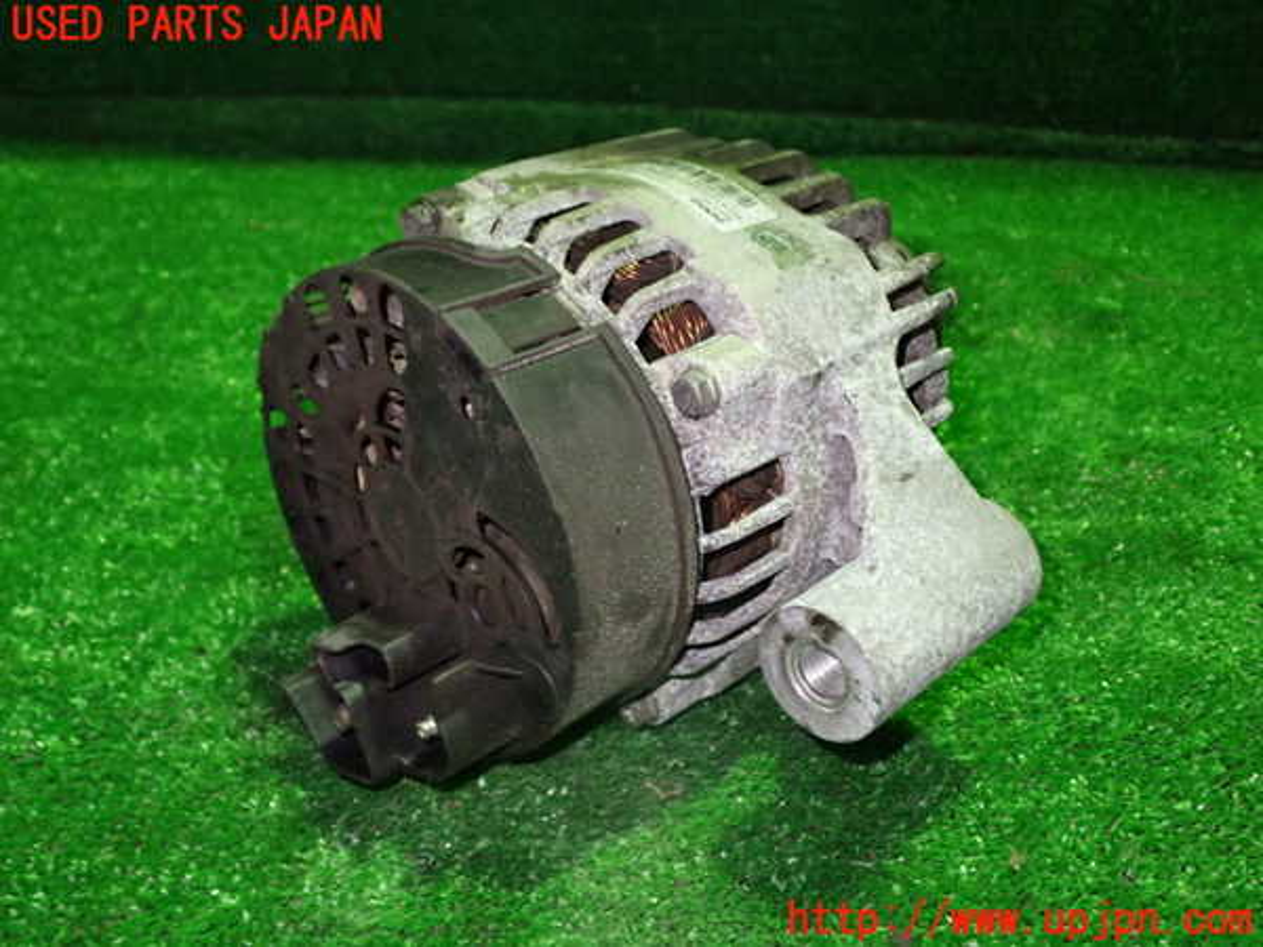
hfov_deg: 51.4
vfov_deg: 39.7
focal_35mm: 36
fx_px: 1313
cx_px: 632
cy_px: 474
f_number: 2.5
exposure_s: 1/25
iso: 800
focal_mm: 6.37
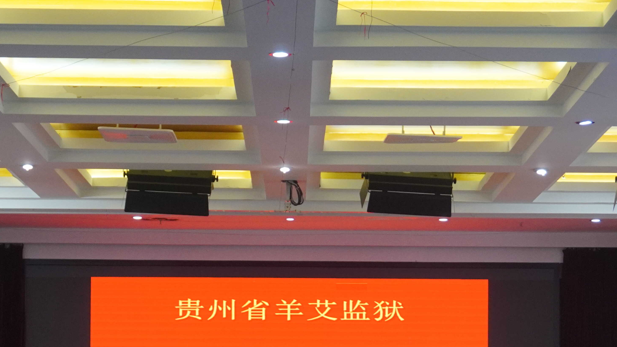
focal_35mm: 110
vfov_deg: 10.8
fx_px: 1800
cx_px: 274
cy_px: 412
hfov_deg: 19.4
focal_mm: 34
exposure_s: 1/160
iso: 1600
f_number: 5
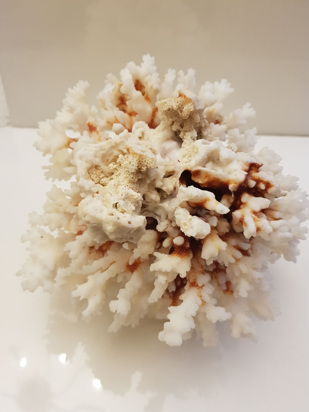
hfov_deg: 53.1
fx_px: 309
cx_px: 154
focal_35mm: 26
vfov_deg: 67.3
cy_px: 206
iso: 250
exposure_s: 1/25
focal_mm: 4.2
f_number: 1.7
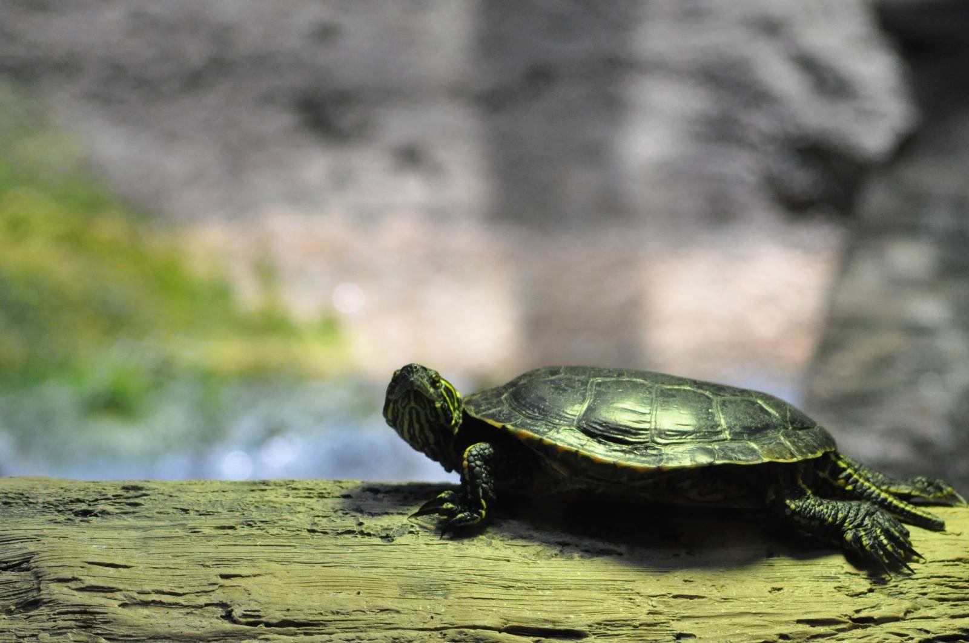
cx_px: 484
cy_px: 322
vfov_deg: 9.6
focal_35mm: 142
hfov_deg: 14.4
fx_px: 3831
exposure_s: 1/500
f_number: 4
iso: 1400
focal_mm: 95
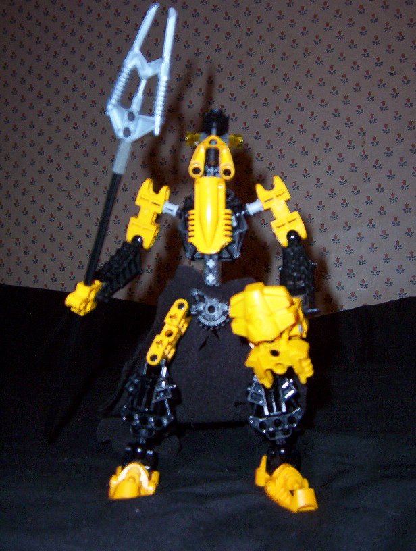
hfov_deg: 39.8
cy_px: 276
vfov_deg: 51.2
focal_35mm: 36
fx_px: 574
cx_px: 208
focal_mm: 5.54
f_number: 2.76
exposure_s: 1/30
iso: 140
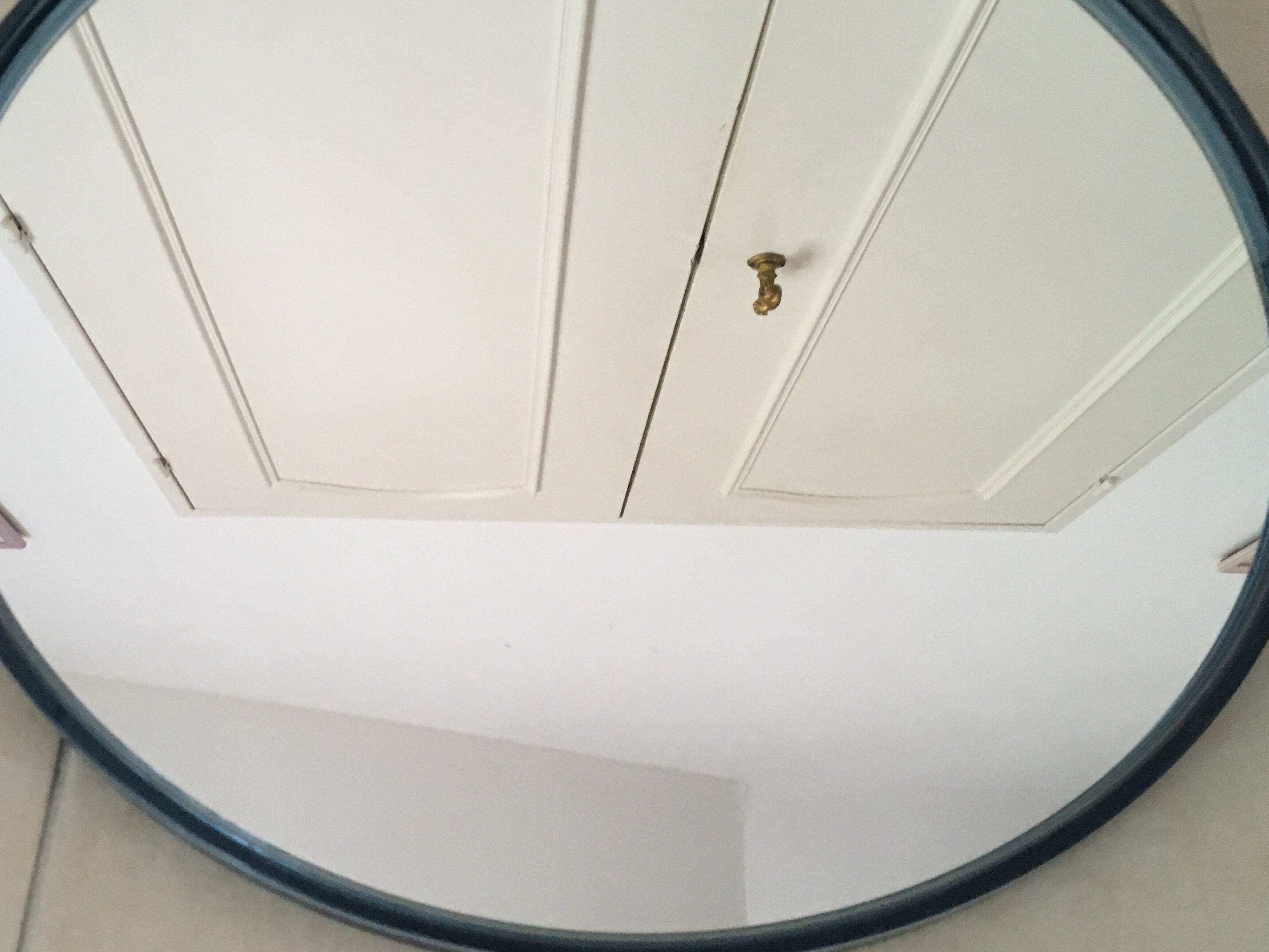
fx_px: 1503
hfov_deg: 45.5
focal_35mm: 41
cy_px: 424
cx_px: 509
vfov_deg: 35.1
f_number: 2.2
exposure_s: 1/33
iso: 200
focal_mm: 4.15
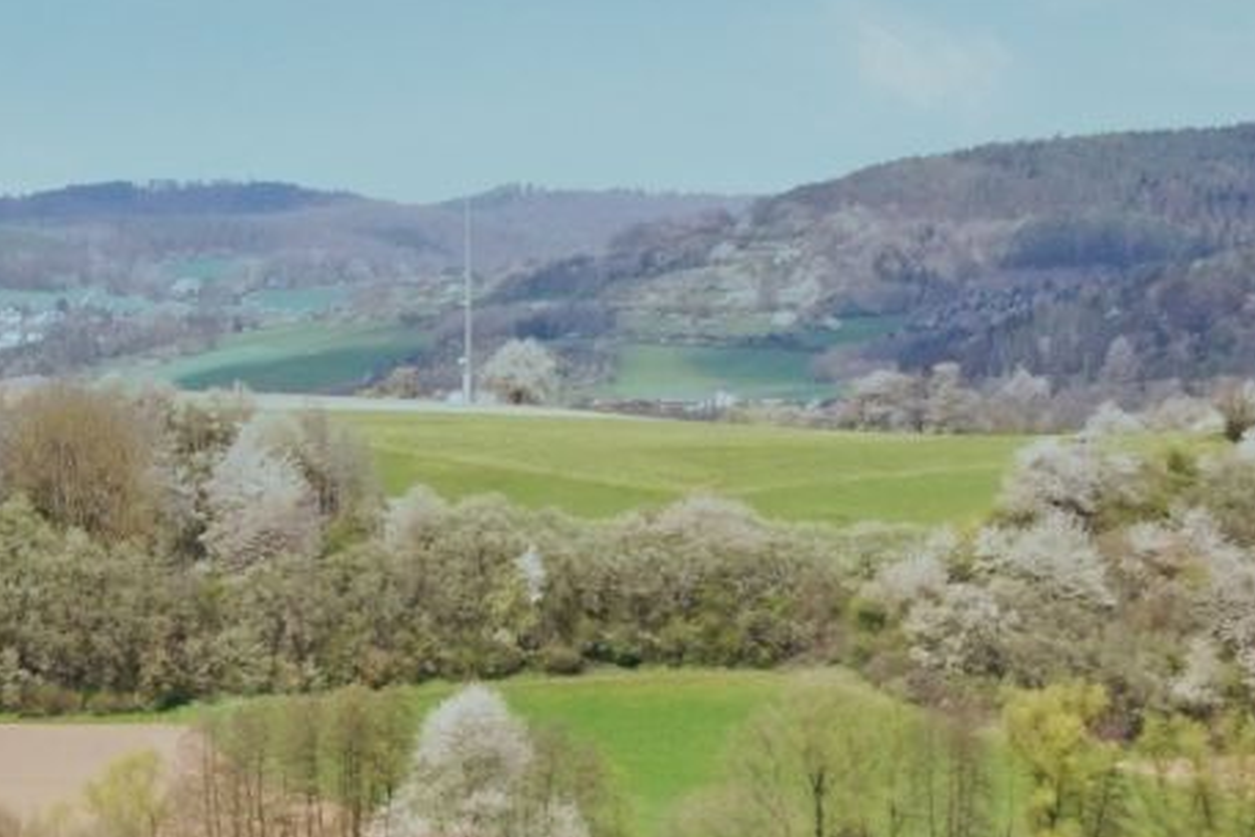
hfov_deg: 13.0
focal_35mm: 158
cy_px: 1170
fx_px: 5508
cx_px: 683
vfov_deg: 8.5
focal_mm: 20
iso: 320
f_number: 9
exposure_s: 1/200
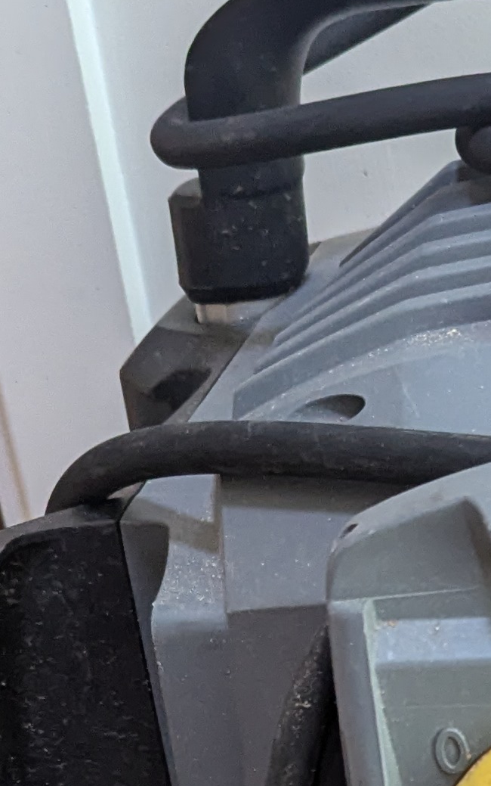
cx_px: 580
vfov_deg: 19.2
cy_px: 1031
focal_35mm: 100
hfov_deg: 12.8
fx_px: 2140
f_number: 1.85
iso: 812
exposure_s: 1/100
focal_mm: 6.81
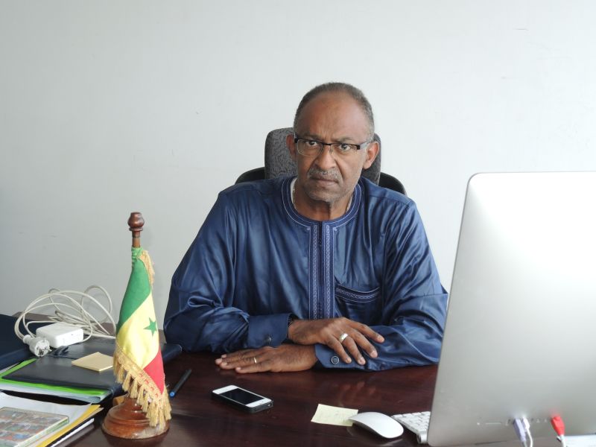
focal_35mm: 58
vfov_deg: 25.2
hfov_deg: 33.2
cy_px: 224
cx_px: 298
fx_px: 999
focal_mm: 12.5
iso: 400
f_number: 2.8
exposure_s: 1/60
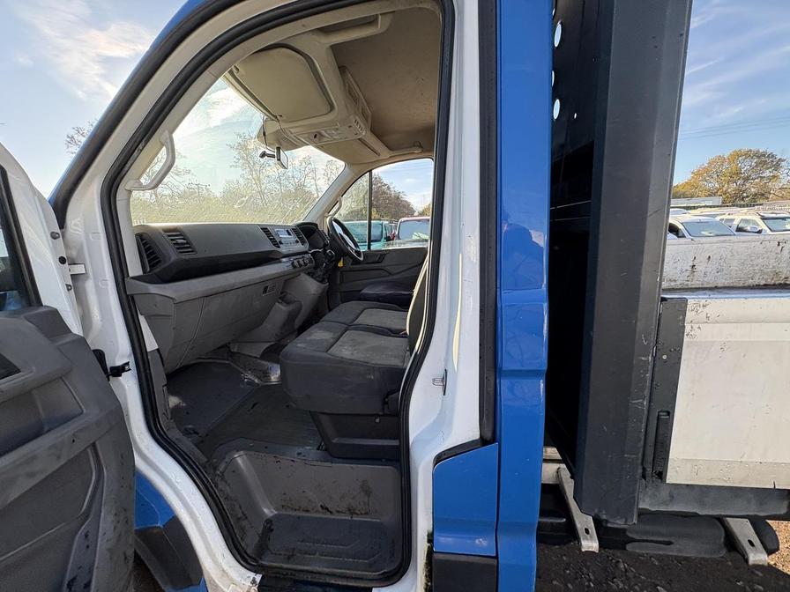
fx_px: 320
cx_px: 395
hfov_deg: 102.1
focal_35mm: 14
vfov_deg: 85.7
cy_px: 296
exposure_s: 1/218
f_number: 2.2
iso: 40
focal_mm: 2.22
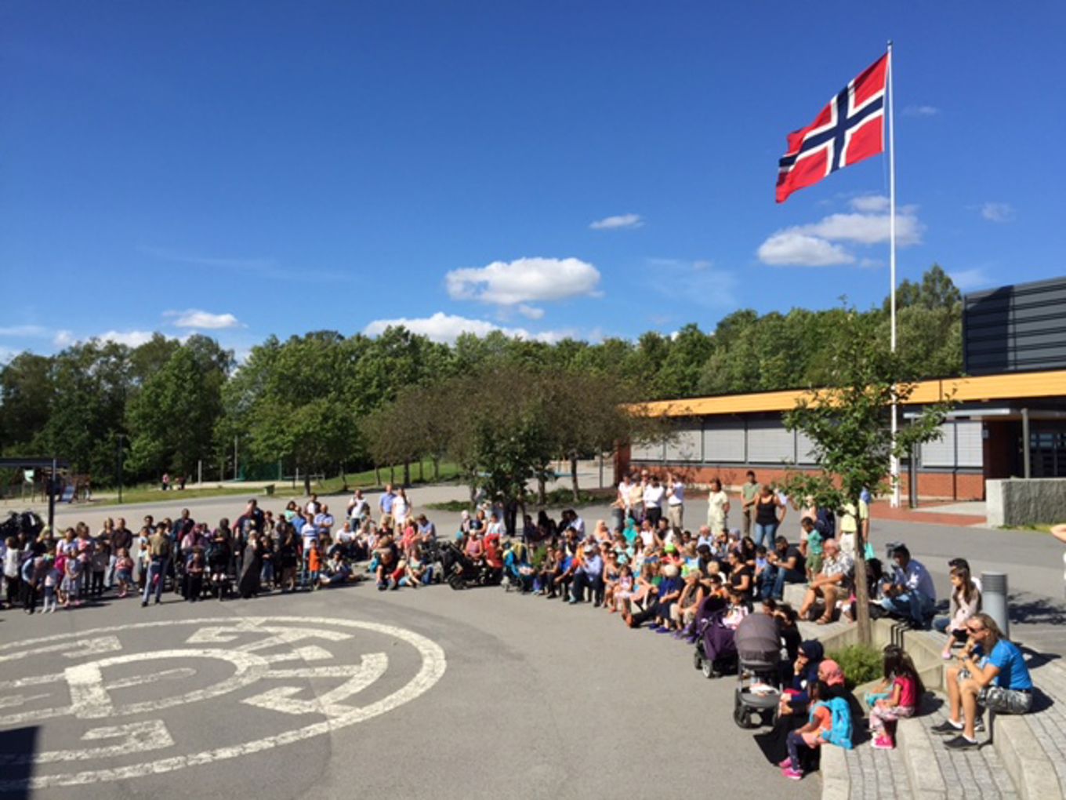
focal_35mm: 29
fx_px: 893
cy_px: 400
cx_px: 533
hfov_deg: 61.7
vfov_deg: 48.2
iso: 32
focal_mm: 4.15
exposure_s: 1/2083
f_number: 2.2
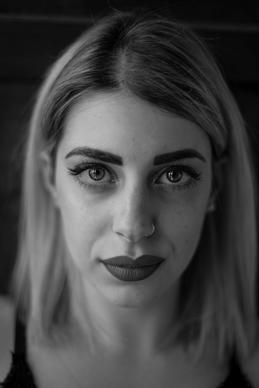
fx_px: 550
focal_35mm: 51
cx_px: 130
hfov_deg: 26.5
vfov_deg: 38.9
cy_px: 192
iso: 200
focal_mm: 50
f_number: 1.8
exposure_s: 1/200
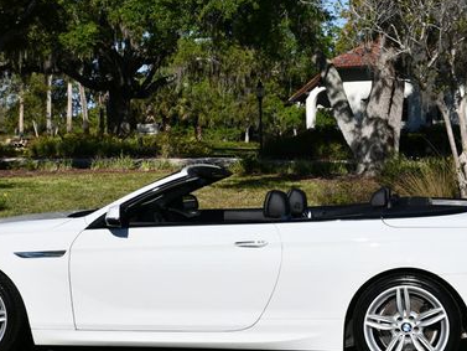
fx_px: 1147
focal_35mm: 85
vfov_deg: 17.4
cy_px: 180
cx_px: 242
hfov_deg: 23.0
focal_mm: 26
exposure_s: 1/320
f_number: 9
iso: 100
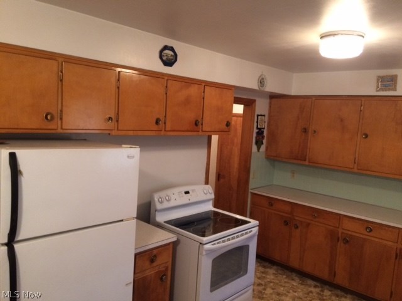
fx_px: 337
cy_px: 150
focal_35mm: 29
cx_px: 201
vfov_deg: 48.2
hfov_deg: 61.7
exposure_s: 1/30
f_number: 2.2
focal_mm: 4.15
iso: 250
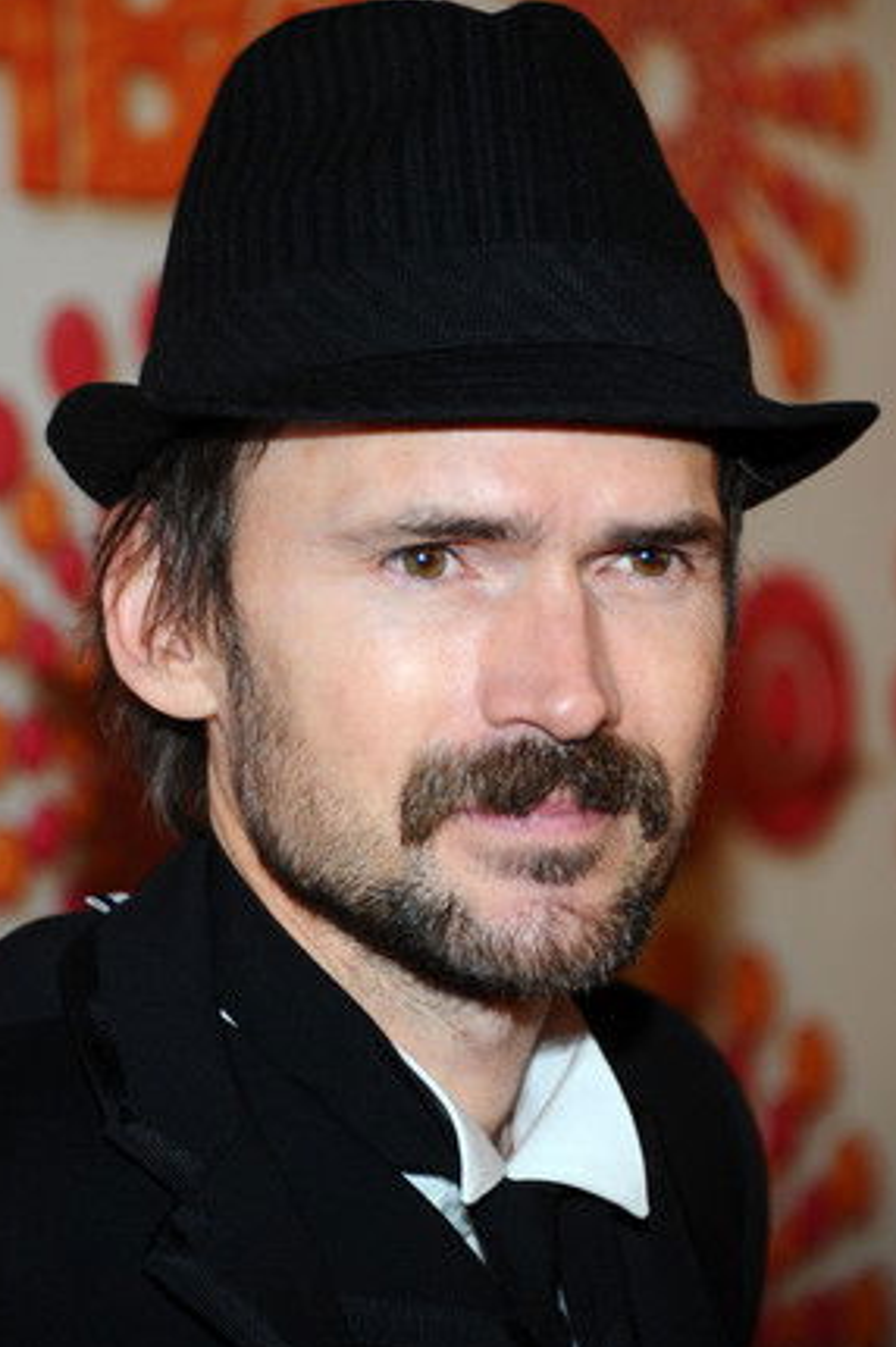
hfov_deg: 6.9
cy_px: 667
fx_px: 7441
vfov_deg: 10.3
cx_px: 435
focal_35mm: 199
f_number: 5.6
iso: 800
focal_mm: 190
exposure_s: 1/125
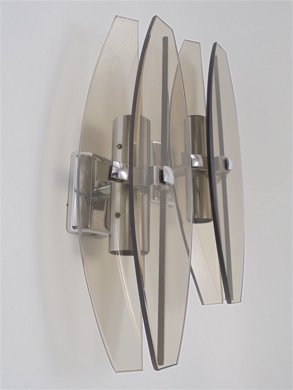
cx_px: 146
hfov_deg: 41.8
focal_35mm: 34
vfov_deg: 54.0
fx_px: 384
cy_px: 195
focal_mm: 6.1
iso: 100
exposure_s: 1/30
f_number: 4
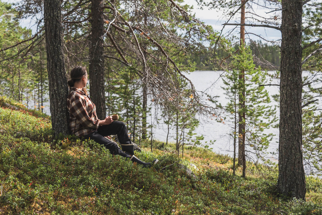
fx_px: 447
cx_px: 161
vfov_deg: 27.0
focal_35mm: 50
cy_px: 108
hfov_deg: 39.6
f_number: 5.6
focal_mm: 50
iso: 200
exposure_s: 1/1250
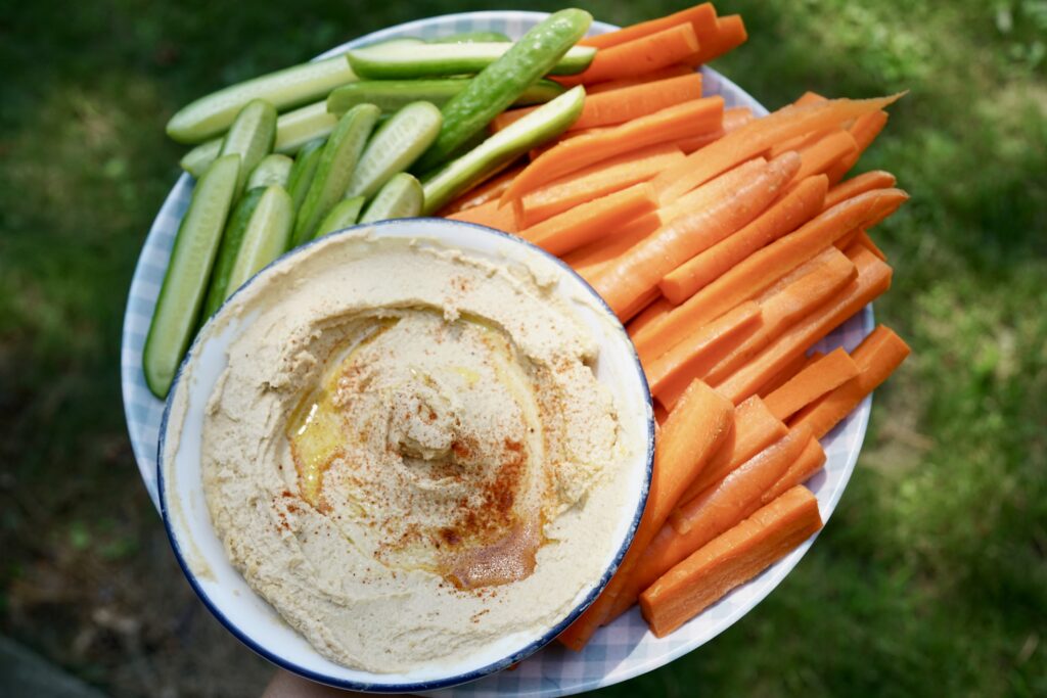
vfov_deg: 37.9
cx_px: 524
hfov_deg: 54.4
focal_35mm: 35
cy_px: 349
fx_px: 1018
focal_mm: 35
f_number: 6.3
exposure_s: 1/400
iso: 400
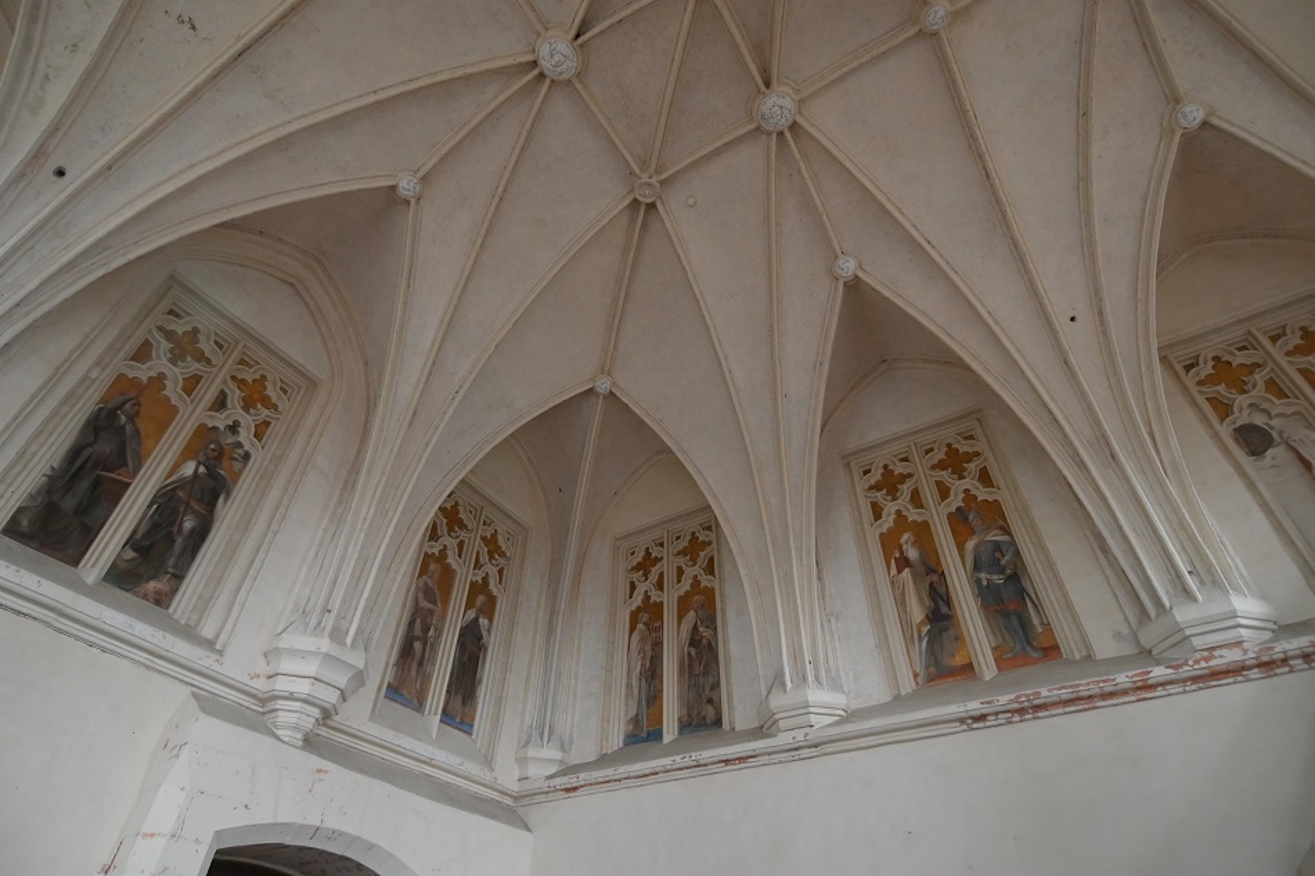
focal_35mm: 18
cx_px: 658
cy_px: 438
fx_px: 657
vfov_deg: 67.4
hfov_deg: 90.0
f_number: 4
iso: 800
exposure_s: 1/125
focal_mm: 12
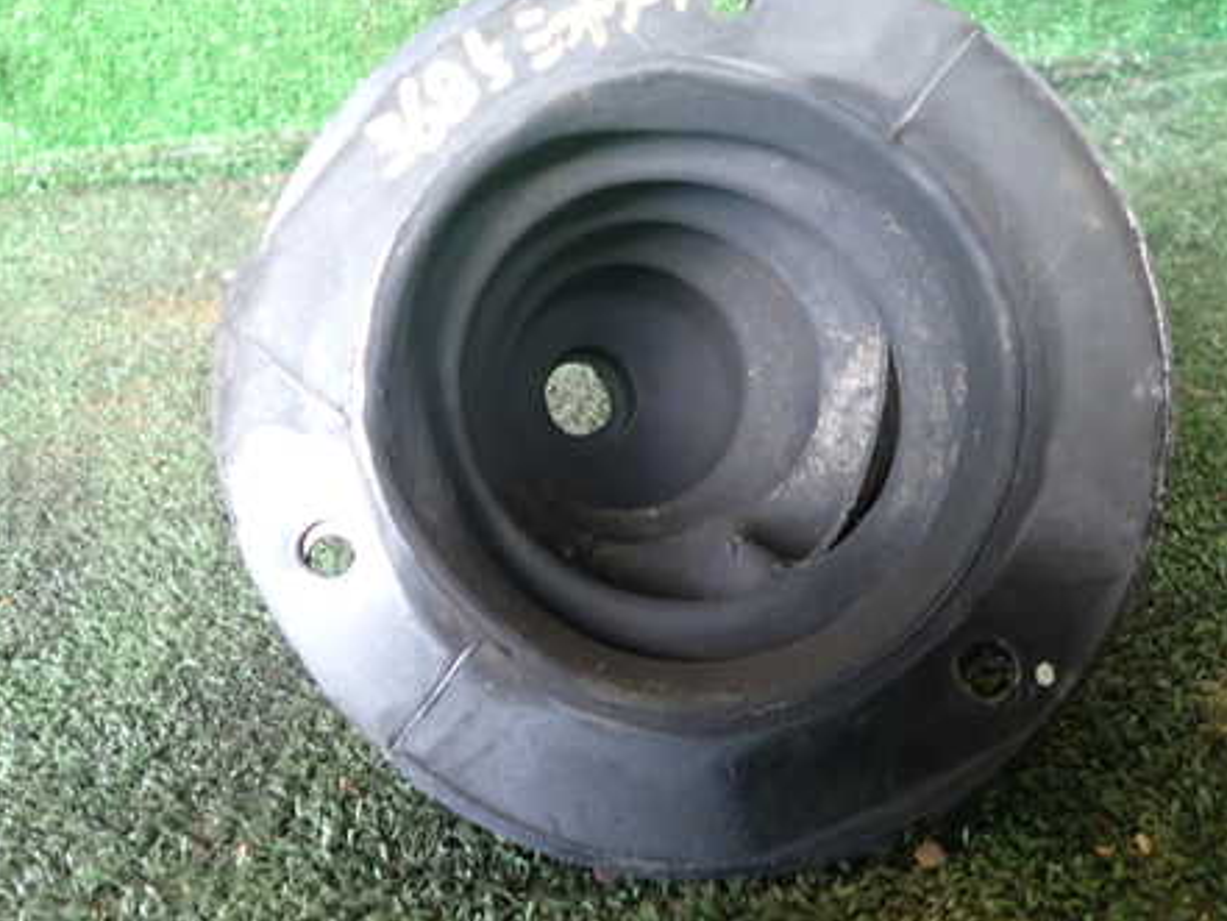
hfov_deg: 53.7
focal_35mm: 34
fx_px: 1205
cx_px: 715
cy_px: 392
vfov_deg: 41.7
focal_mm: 4.5
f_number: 2
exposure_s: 1/30
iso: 320
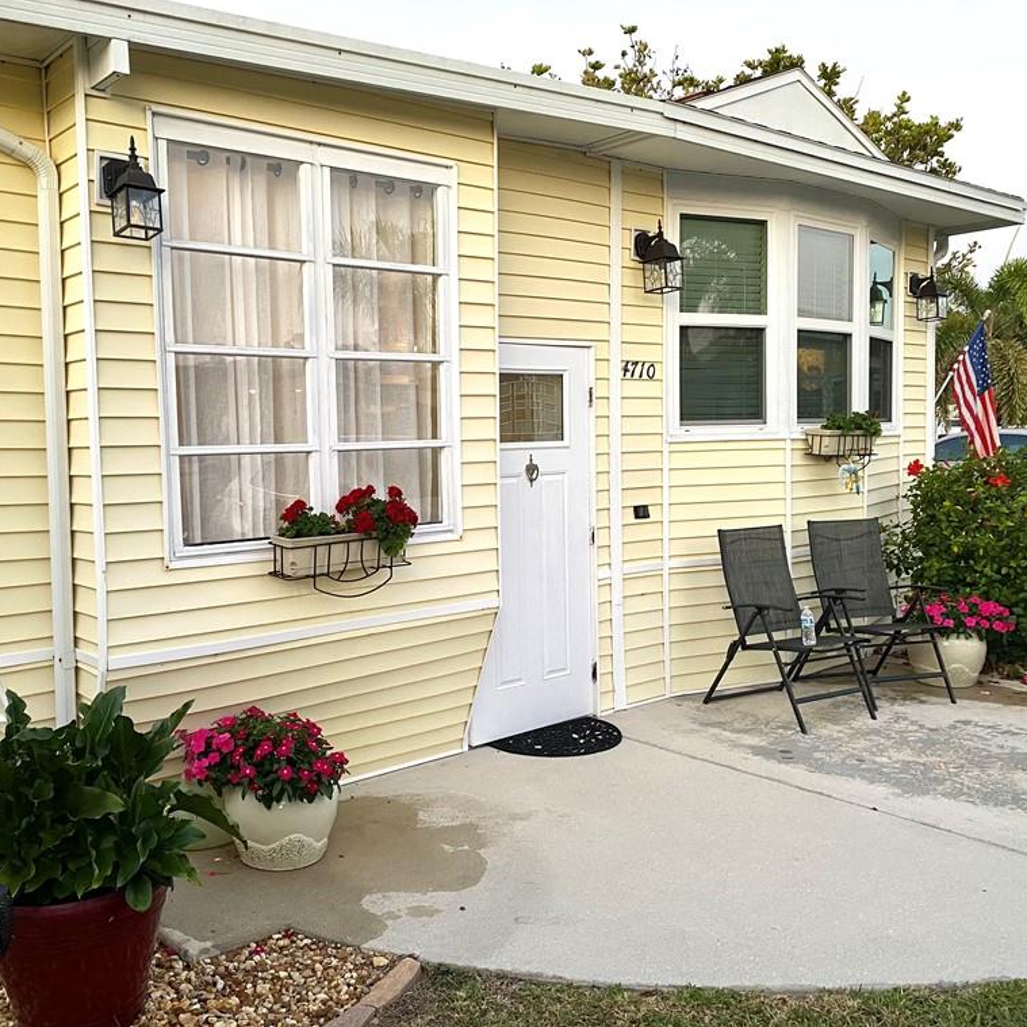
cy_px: 513
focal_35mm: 31
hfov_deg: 52.3
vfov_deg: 52.5
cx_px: 425
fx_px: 1041
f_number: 1.8
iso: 250
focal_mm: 4.25
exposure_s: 1/60
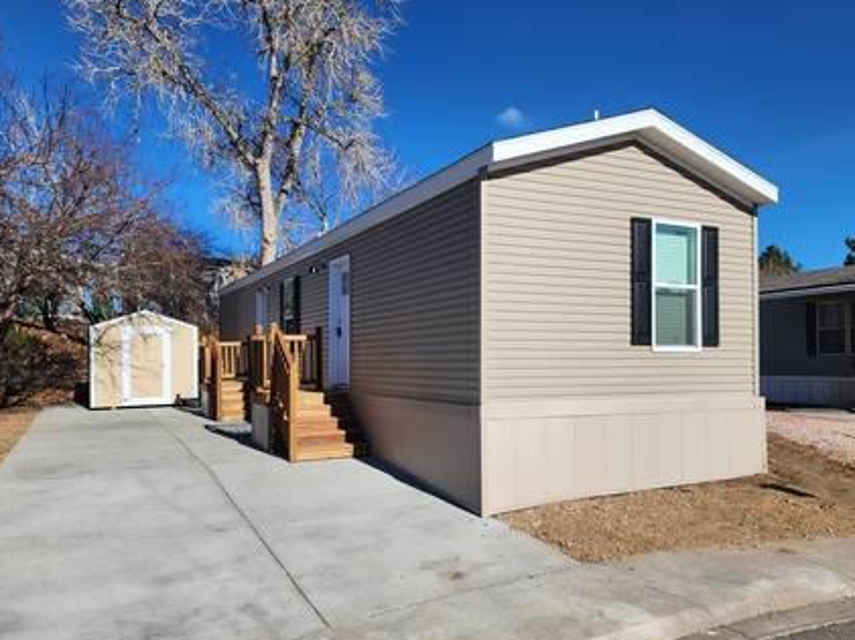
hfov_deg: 63.5
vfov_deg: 49.6
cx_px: 449
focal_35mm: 28
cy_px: 343
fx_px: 691
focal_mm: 6.4
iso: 12
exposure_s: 1/1501
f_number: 1.8
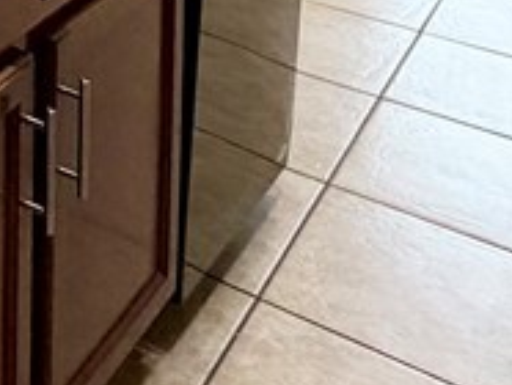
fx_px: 1140
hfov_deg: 20.0
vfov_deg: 14.8
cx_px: -355
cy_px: -437
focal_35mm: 77
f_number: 2.2
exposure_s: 1/120
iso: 320
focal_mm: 2.22
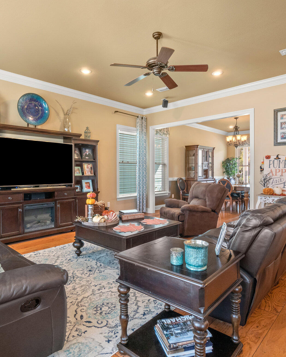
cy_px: 172
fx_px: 233
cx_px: 135
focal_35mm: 22
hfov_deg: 63.1
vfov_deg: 75.0
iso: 800
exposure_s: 1/4
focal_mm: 10
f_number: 8
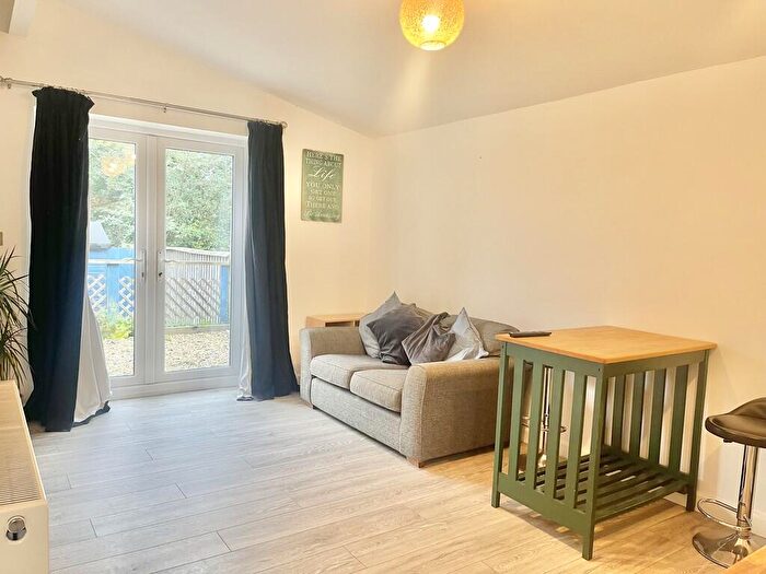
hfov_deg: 69.4
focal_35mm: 25
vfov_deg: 54.9
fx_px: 553
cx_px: 383
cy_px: 287
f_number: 1.6
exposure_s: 1/50
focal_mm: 5.1
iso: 80
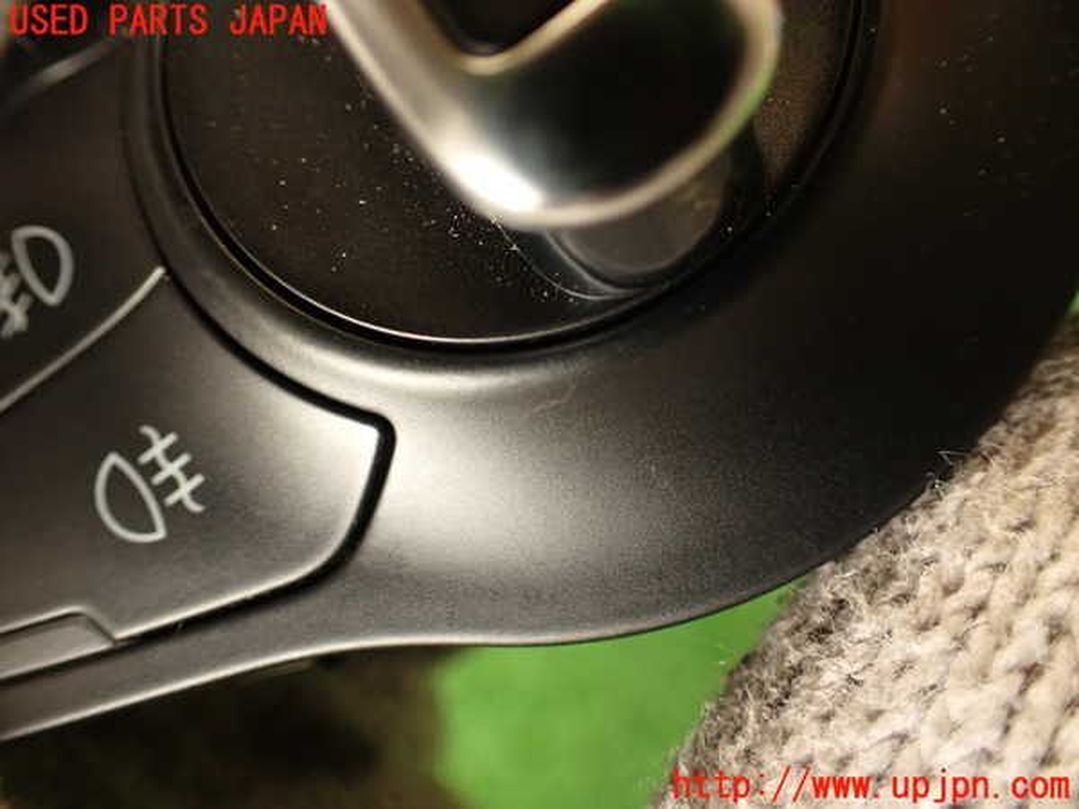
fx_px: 997
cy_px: 404
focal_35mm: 32
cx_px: 540
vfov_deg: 44.2
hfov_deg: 56.8
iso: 200
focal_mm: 5.79
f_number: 2.4
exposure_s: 1/30
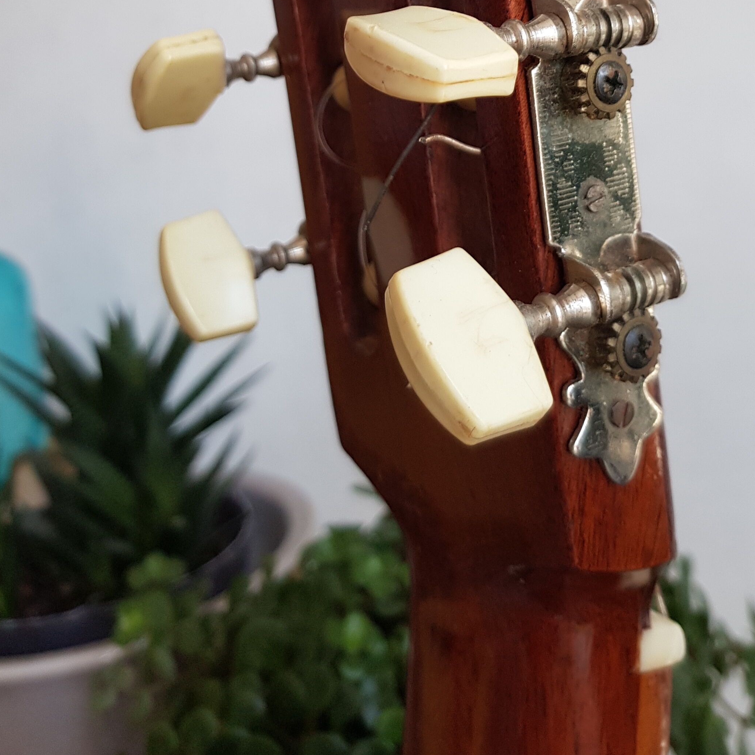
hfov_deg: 37.4
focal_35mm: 45
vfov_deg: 34.7
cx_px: 454
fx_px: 1110
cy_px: 30
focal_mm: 4.3
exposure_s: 1/100
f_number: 1.7
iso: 80
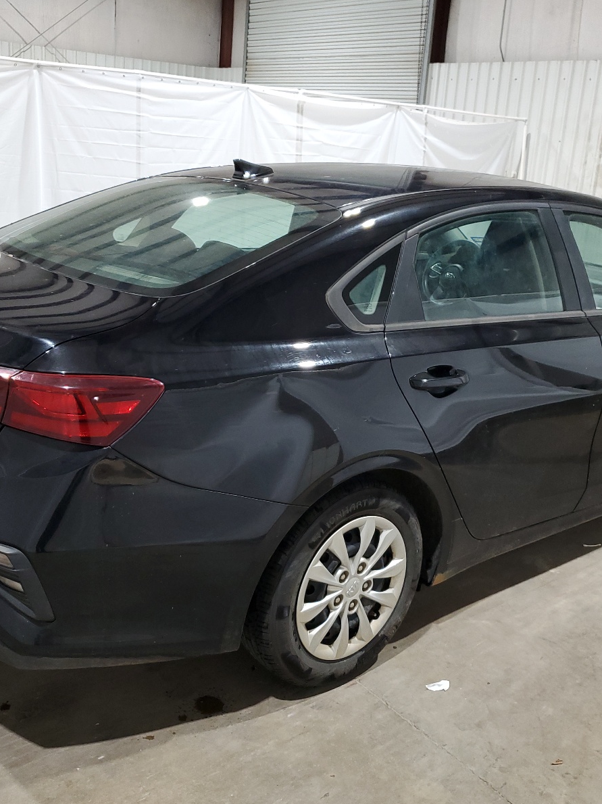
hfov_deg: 40.7
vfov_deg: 52.6
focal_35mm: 35
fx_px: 812
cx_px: 320
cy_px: 401
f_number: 1.5
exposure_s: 1/60.2
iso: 98
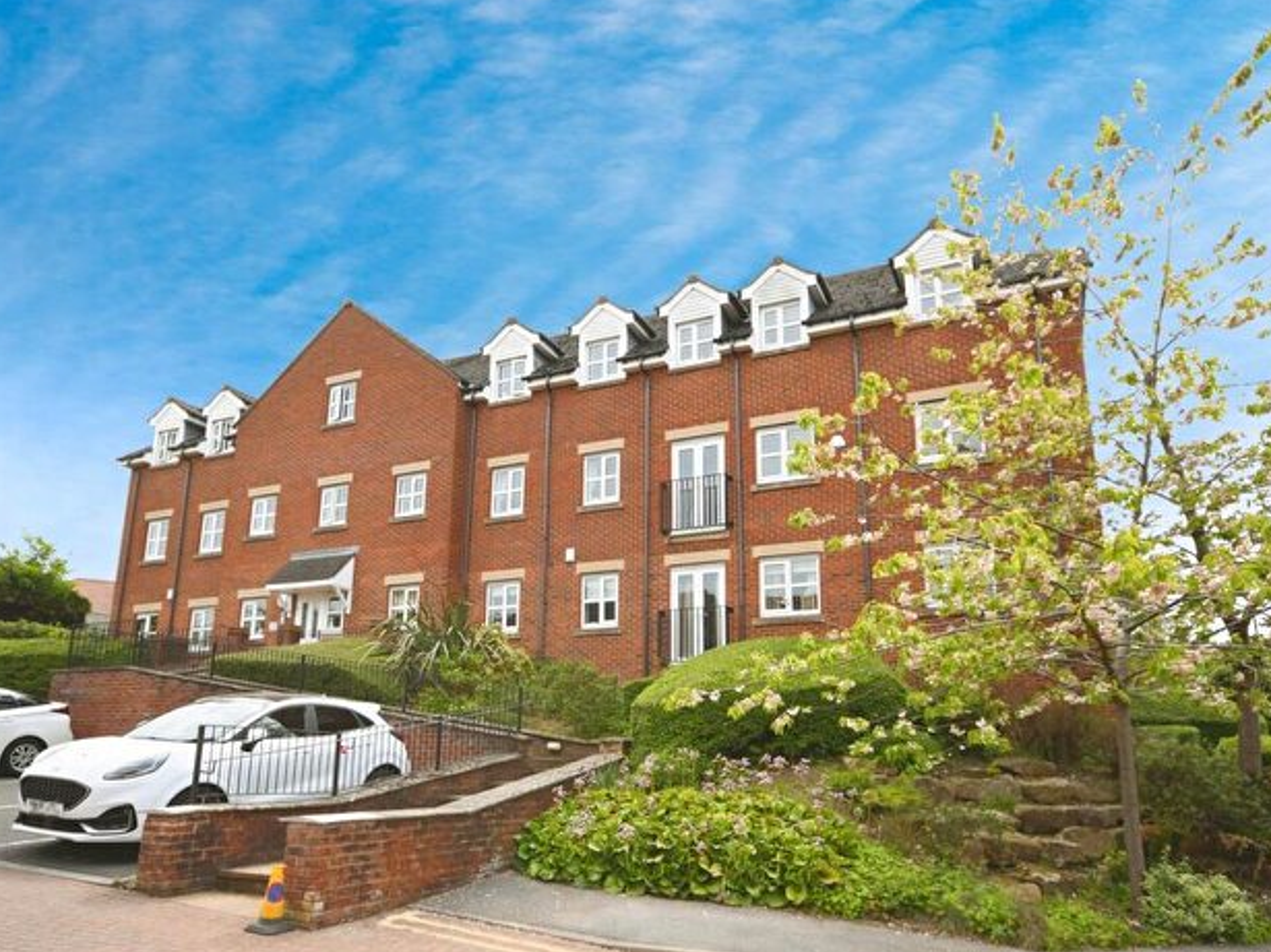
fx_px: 844
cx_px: 647
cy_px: 476
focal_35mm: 23
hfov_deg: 73.9
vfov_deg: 58.9
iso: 400
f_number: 8
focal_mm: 14
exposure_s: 1/640
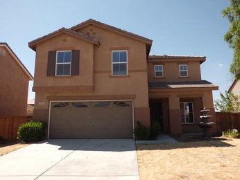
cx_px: 120
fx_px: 180
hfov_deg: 67.3
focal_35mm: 26
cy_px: 90
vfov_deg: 53.1
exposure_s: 1/100
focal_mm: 4.6
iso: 64
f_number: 8
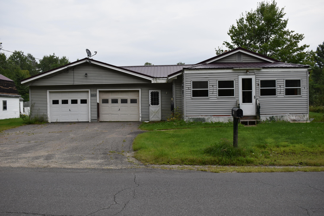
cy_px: 108
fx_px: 310
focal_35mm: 34
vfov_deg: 38.4
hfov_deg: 55.1
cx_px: 162
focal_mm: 23
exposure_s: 1/250
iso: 360
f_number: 5.6
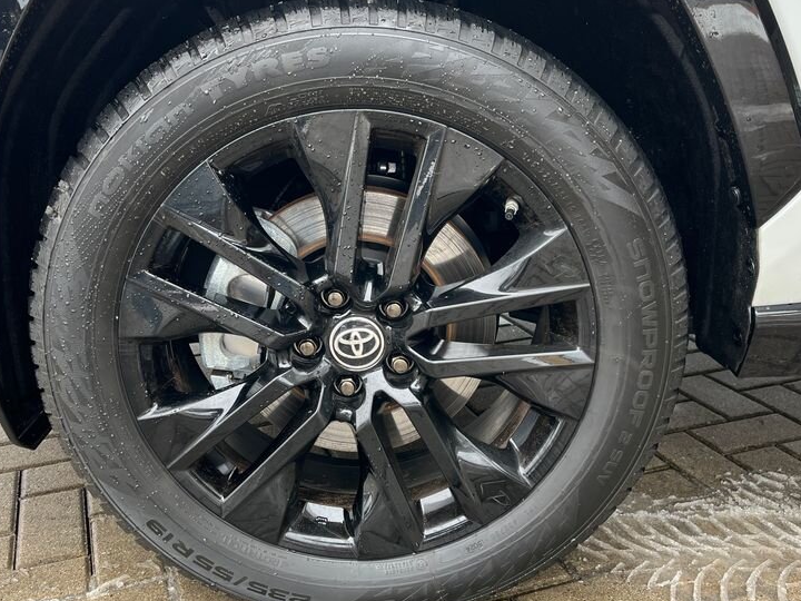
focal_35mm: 37
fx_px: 856
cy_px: 309
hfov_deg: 50.1
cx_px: 358
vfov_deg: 38.7
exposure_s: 1/135
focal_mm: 5.1
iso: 64
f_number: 1.6
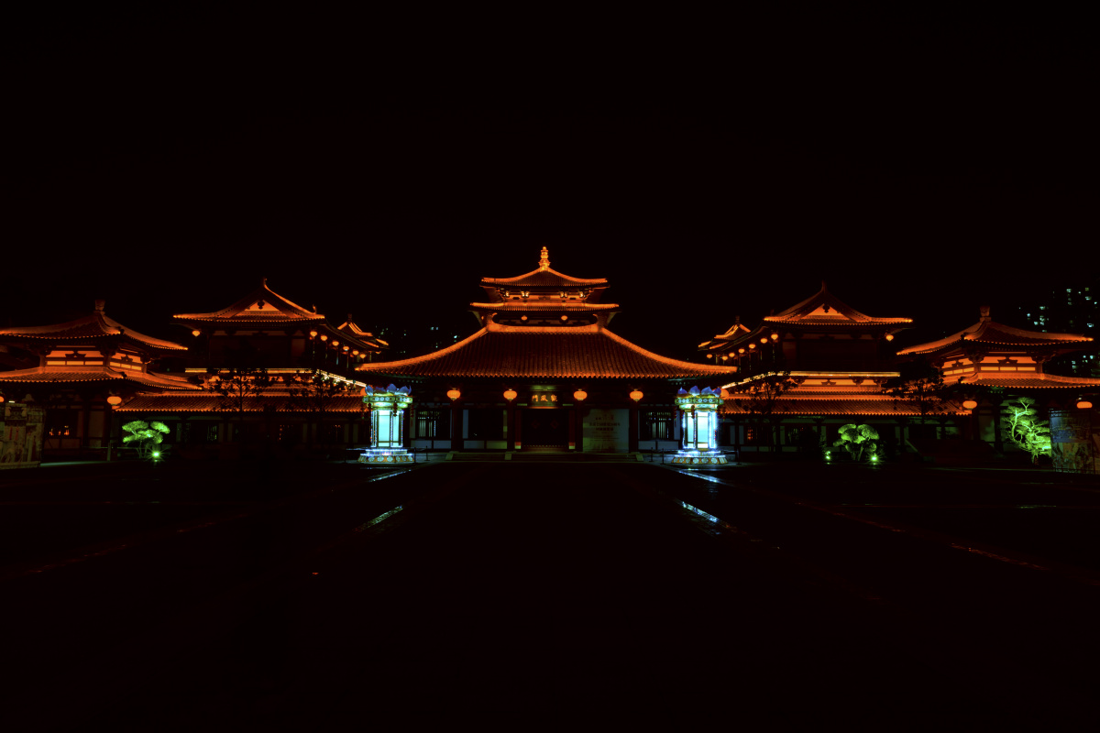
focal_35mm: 22
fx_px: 672
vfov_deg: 57.2
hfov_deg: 78.6
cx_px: 550
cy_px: 366
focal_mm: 22
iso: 100
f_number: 22
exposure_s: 30
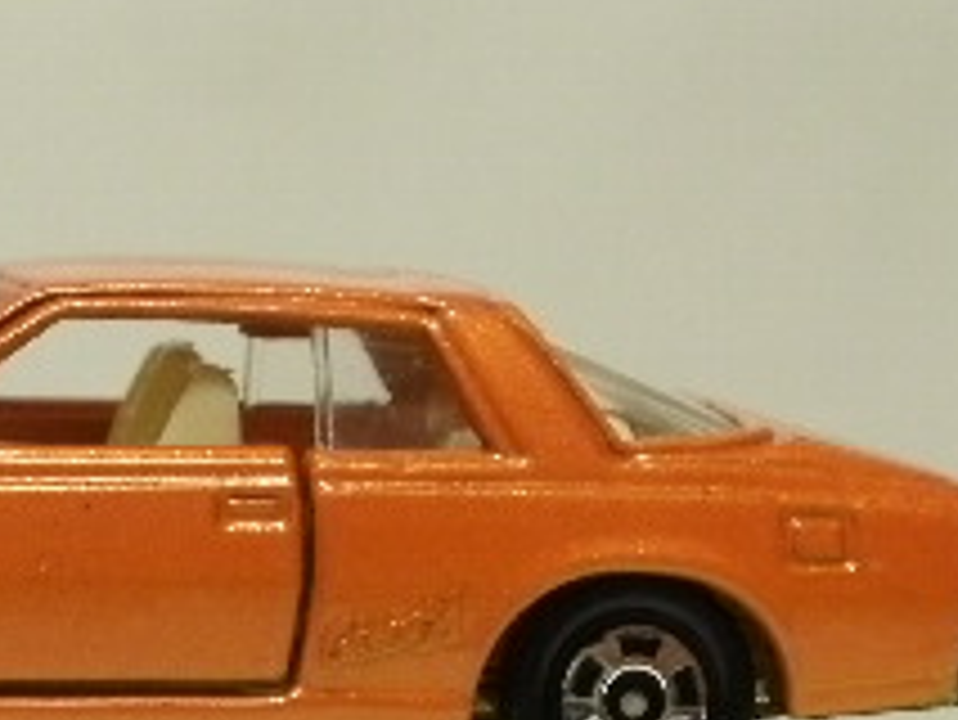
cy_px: 950
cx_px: 54
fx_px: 3655
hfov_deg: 14.7
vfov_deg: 11.0
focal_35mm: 132
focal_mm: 7.7
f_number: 4
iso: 125
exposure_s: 1/8
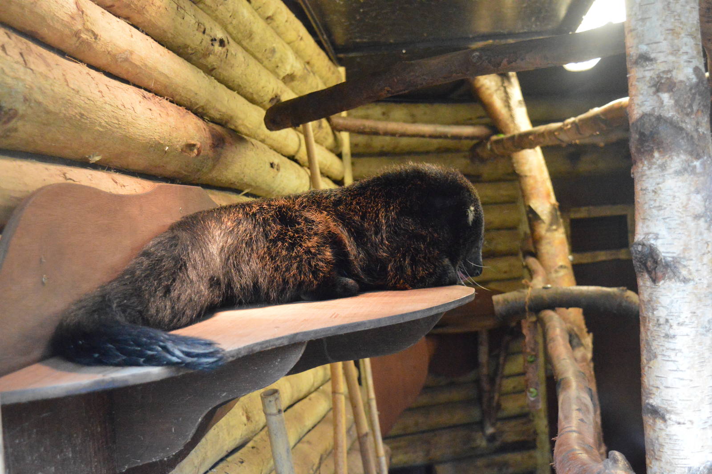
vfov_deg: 28.0
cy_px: 237
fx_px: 949
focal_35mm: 48
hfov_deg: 41.1
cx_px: 356
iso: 6400
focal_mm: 32
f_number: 5.6
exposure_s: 1/200
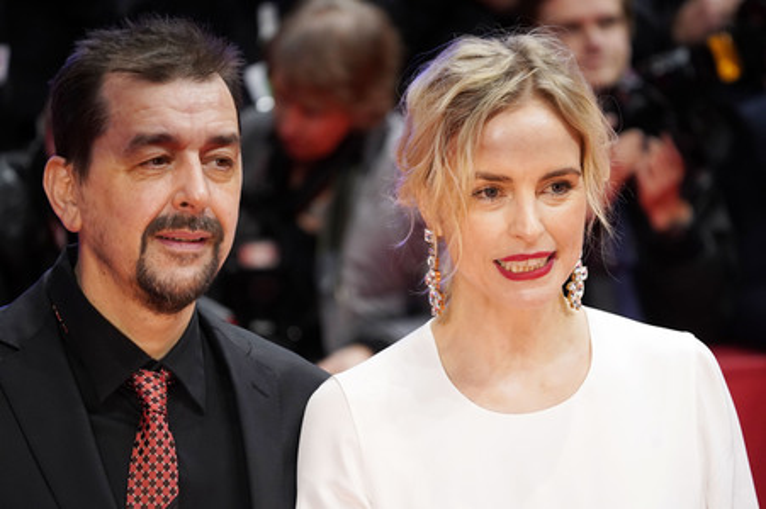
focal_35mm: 200
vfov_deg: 6.9
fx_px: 4252
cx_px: 383
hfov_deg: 10.3
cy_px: 254
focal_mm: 200
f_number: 5.6
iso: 4000
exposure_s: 1/200
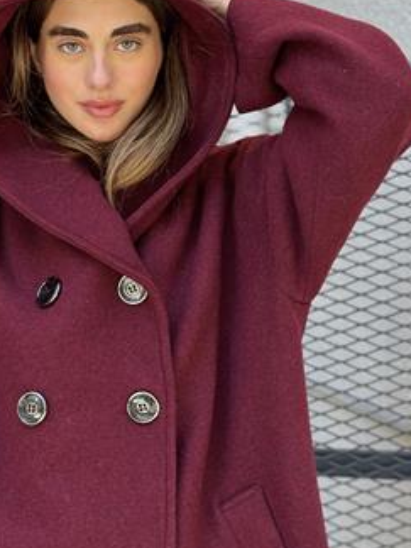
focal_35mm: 79
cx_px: 140
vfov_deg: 24.6
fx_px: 1251
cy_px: 185
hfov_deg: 18.6
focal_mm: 6.76
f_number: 1.78
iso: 64
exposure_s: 1/217
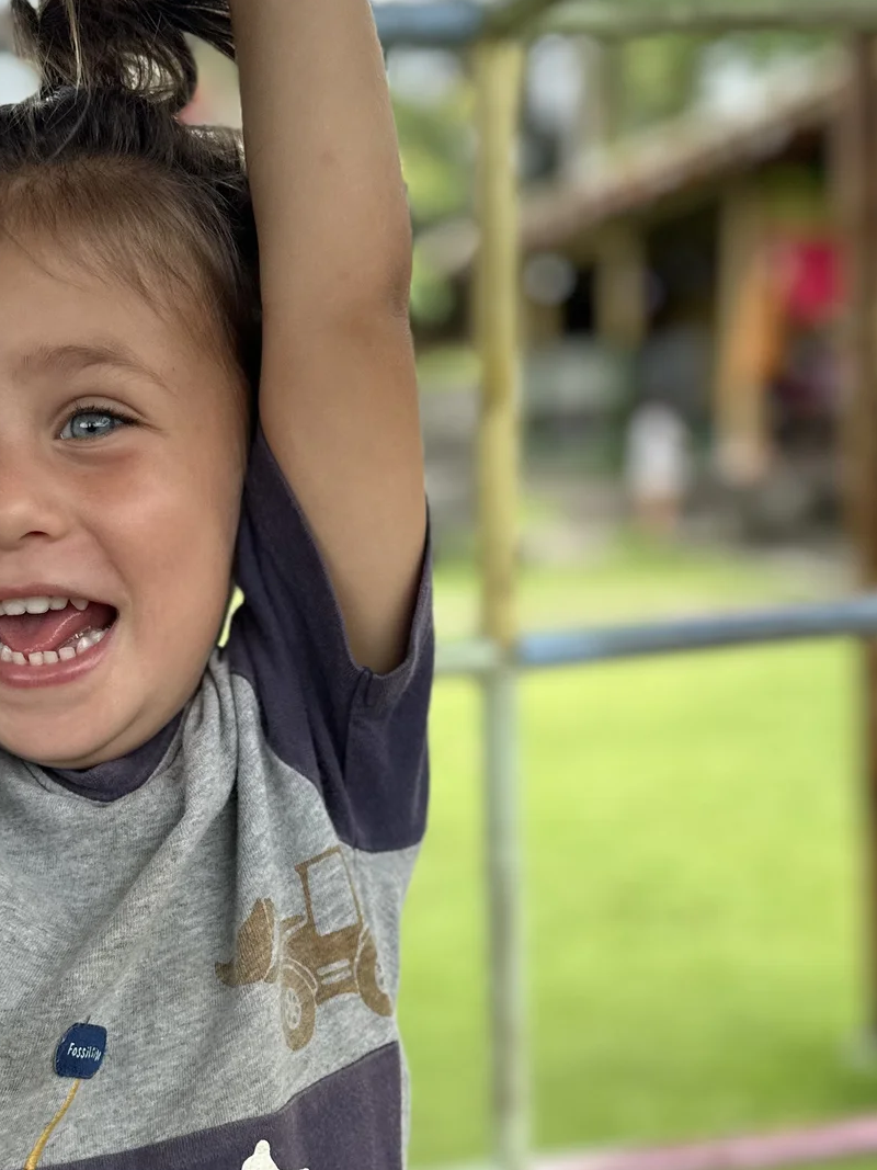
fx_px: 1622
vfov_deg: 38.9
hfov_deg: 29.4
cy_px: 830
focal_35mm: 48
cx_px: 137
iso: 80
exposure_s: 1/918
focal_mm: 6.86
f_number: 1.78
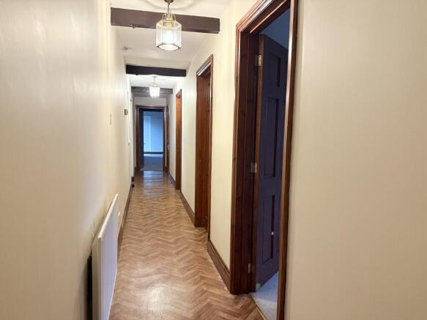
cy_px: 160
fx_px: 296
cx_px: 214
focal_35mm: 24
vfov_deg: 56.8
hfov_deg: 71.6
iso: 500
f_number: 1.78
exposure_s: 1/50
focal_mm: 6.76
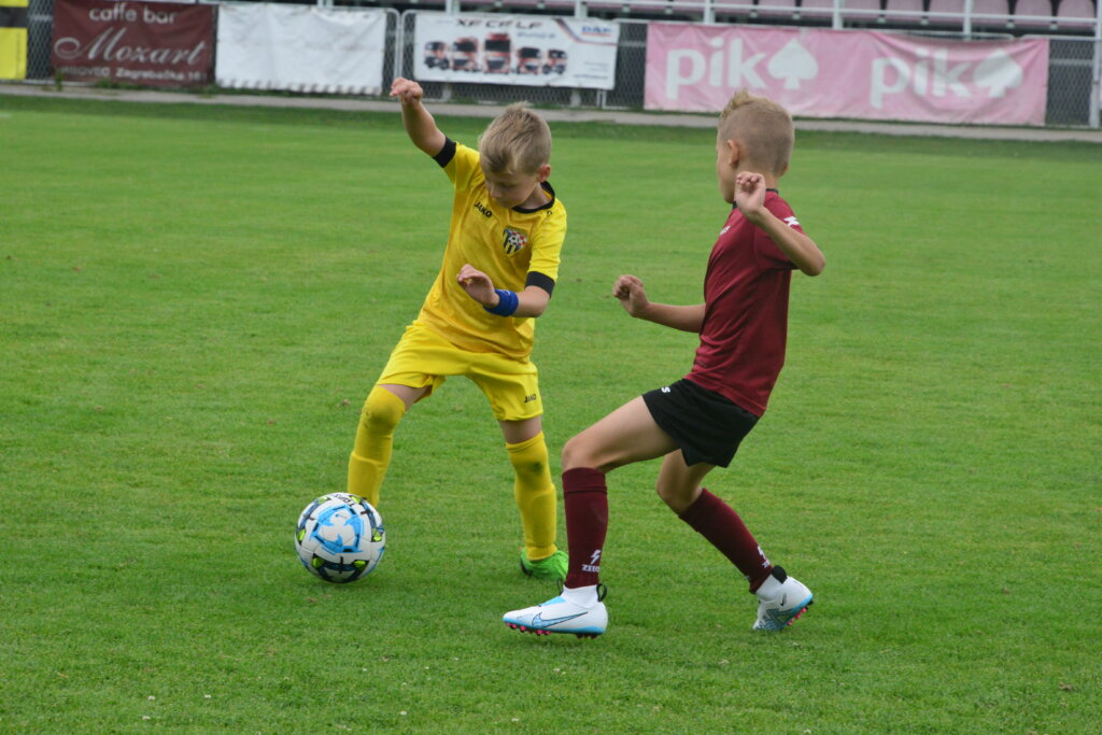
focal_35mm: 200
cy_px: 368
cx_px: 551
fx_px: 6123
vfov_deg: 6.9
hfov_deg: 10.3
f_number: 16
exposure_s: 1/1000
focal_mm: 200
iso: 4000
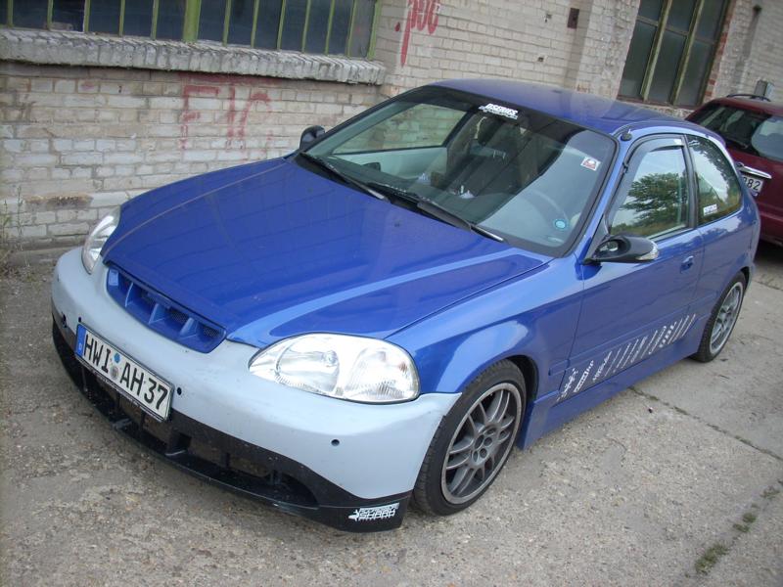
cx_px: 392
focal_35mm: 37
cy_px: 294
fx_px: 837
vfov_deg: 38.7
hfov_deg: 50.1
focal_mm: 6.2
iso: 64
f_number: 2.8
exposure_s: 1/71.3
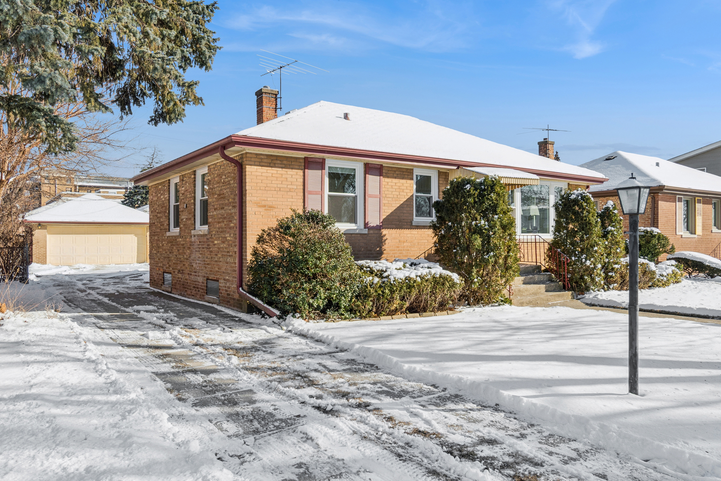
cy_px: 239
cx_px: 357
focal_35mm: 25
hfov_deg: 71.5
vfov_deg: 51.3
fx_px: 501
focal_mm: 16
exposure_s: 1/400
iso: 320
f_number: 8
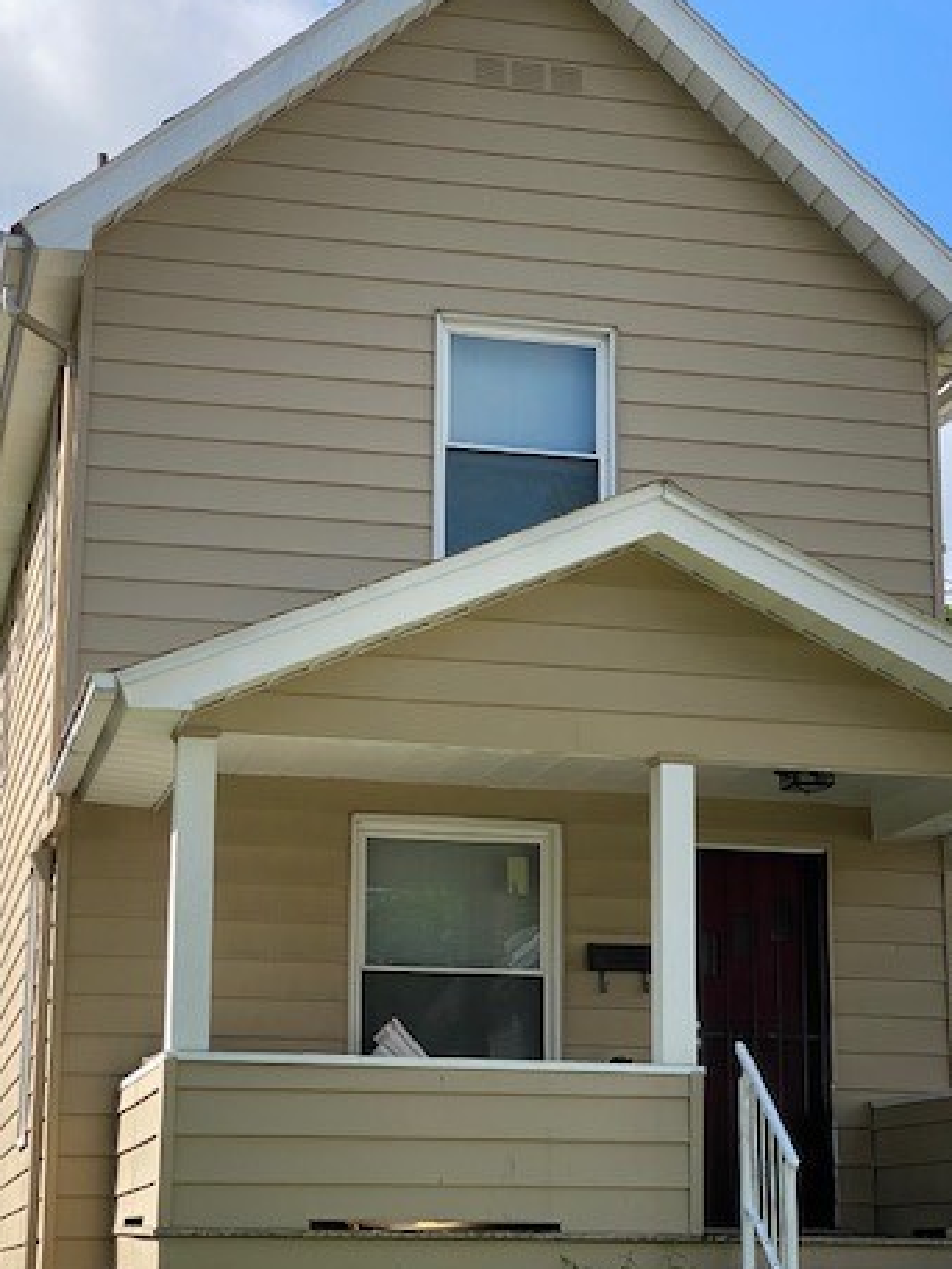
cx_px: 526
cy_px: 701
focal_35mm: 73
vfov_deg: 26.7
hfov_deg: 20.2
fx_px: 2677
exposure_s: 1/1261
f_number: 2
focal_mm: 6
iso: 20
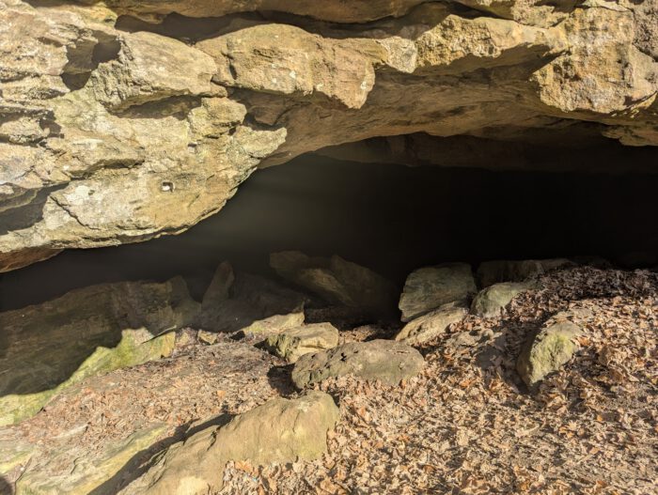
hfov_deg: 71.5
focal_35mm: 24
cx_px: 329
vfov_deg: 56.9
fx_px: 457
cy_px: 248
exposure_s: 1/1019
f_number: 1.85
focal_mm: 6.81
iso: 46
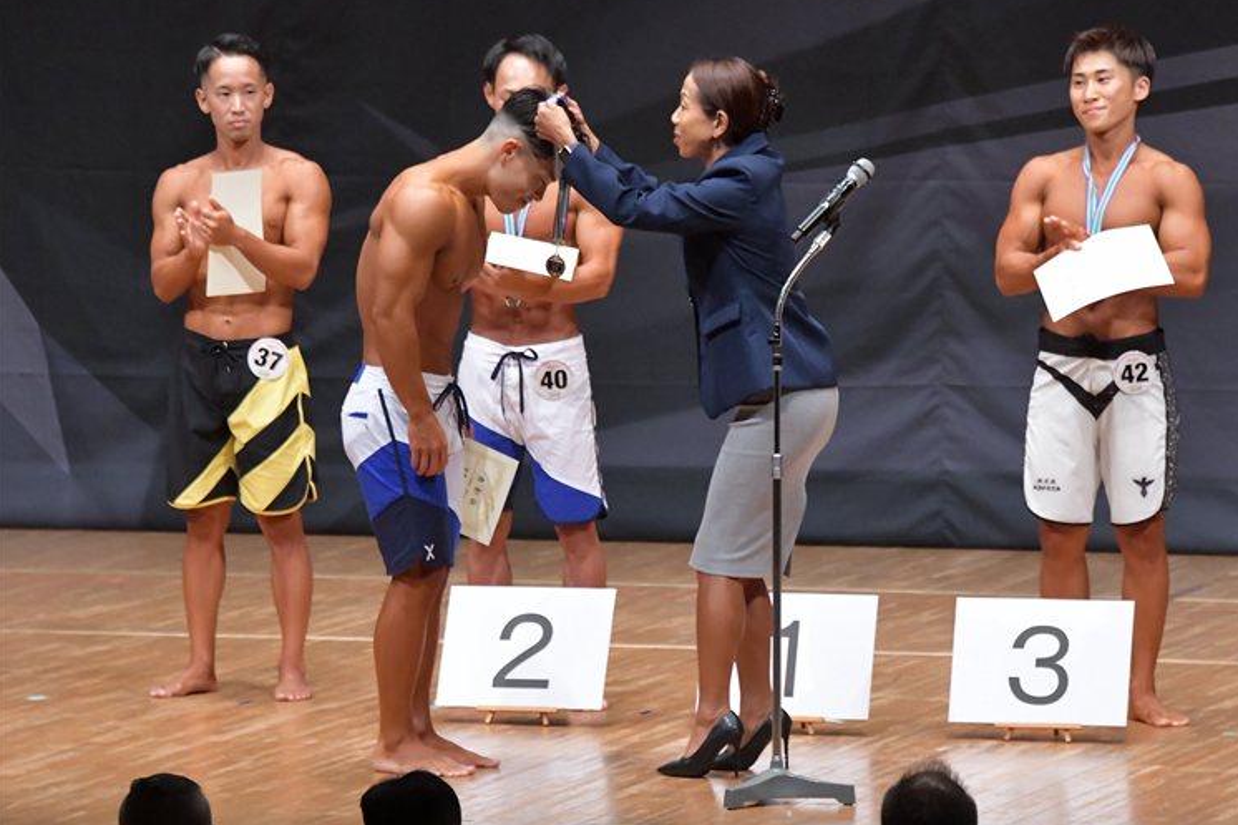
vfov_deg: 4.6
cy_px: 405
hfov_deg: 7.0
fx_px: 10176
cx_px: 640
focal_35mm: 296
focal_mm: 190
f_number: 5.6
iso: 8000
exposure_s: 1/400
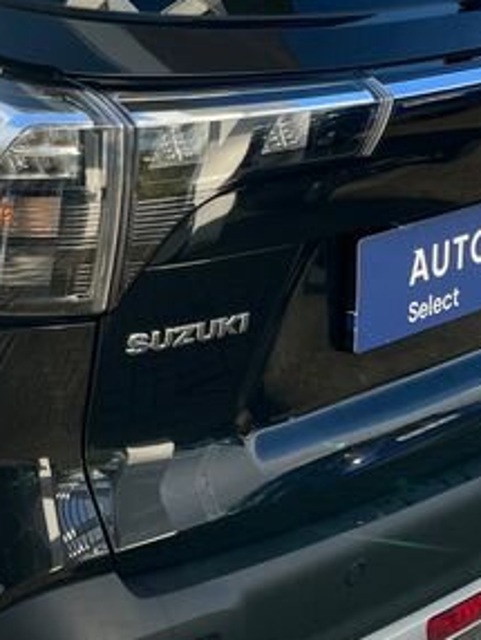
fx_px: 1720
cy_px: 226
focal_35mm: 93
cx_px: -130
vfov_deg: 21.0
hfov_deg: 15.2
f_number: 1.6
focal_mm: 5.1
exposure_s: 1/913
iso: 50
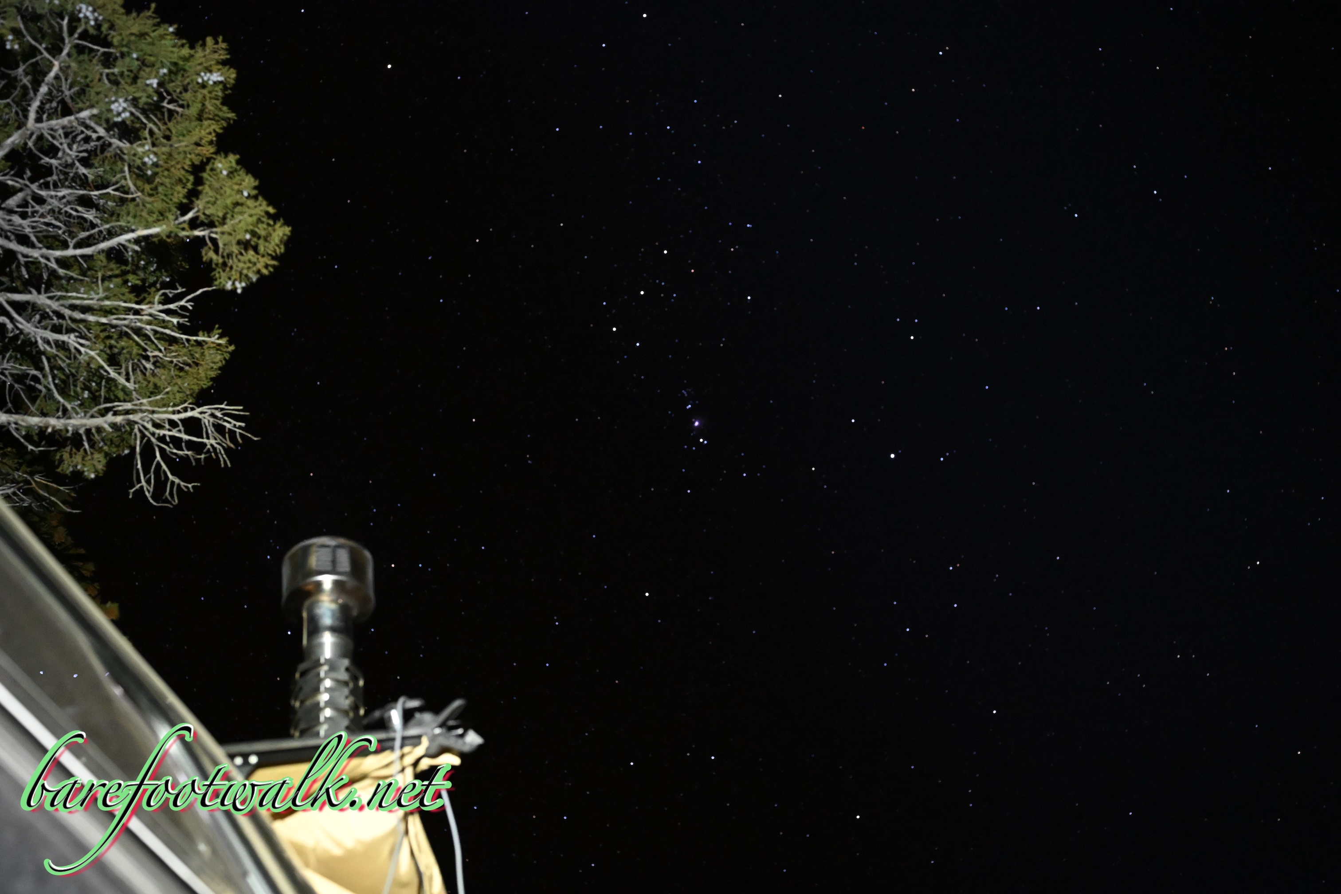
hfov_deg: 39.6
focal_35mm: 50
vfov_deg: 27.0
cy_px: 447
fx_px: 1862
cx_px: 670
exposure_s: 1
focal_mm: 50
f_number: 4.5
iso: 12800
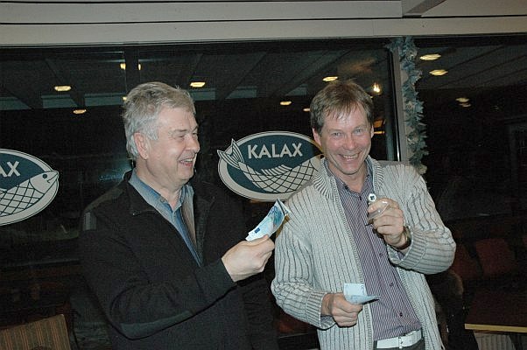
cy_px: 175
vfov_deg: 35.4
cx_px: 264
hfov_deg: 51.3
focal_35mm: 38
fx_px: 548
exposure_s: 1/60
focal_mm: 25
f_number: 5
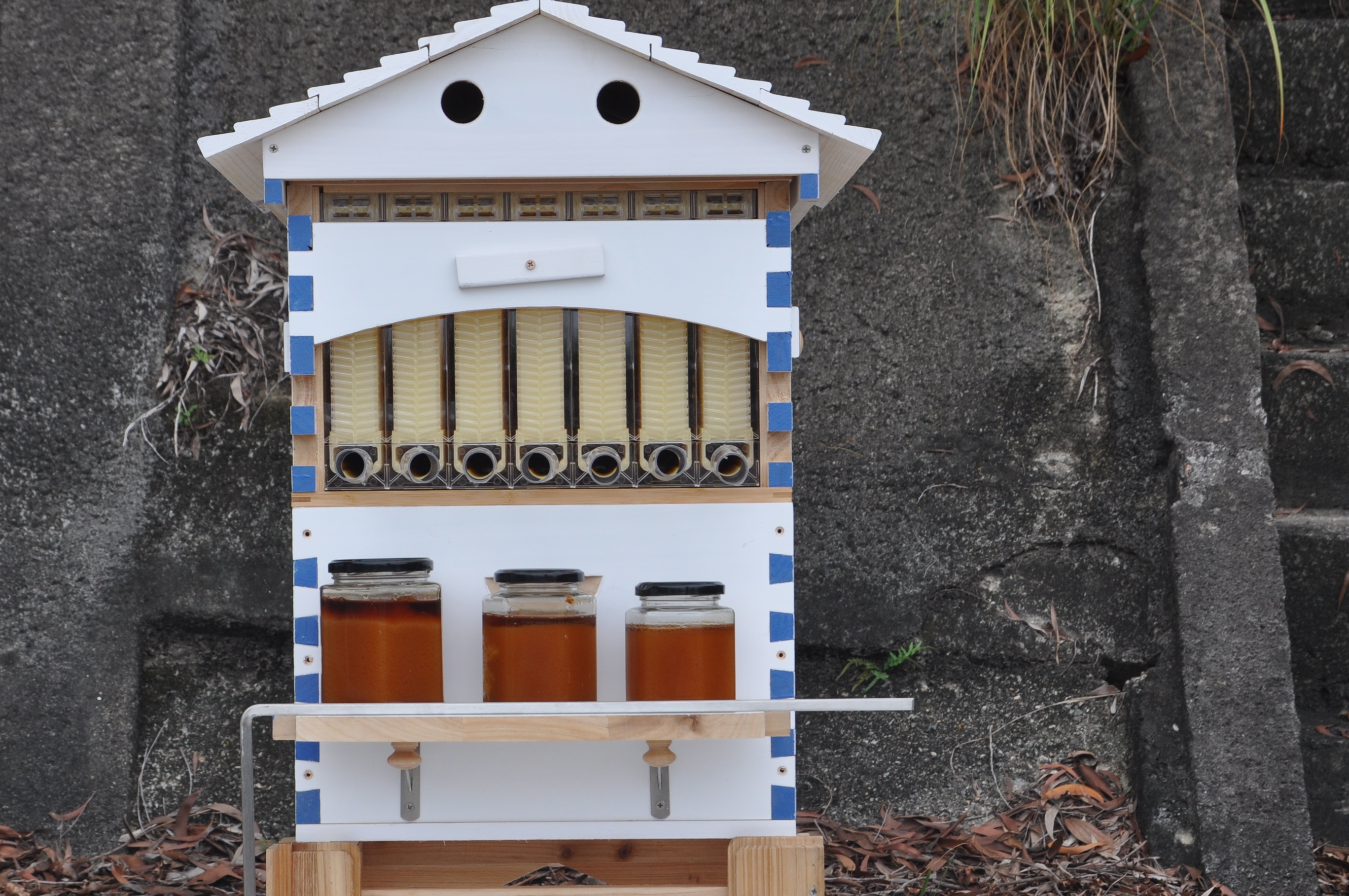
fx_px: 3959
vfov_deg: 12.9
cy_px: 586
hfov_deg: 19.3
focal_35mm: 106
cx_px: 589
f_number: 9
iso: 200
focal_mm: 45
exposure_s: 1/320
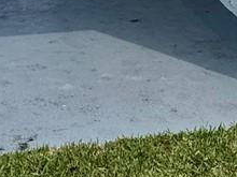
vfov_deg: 12.5
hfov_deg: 19.0
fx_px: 698
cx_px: 204
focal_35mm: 102
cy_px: -196
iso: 50
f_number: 2.2
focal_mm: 2.22
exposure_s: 1/1477
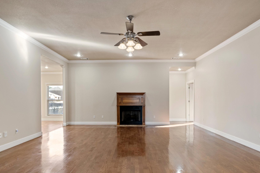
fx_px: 144
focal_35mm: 20
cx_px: 130
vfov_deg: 61.6
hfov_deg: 84.0
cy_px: 100
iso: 1600
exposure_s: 1/250
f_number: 6.3
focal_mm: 16
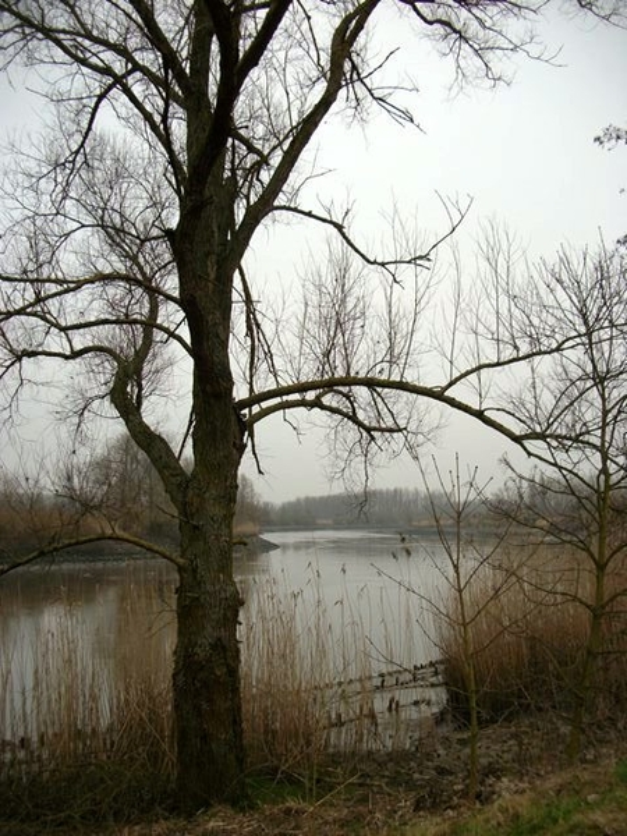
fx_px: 773
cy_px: 418
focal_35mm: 32
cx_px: 314
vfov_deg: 56.8
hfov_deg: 44.2
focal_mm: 5.7
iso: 80
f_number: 2.9
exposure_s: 1/1000
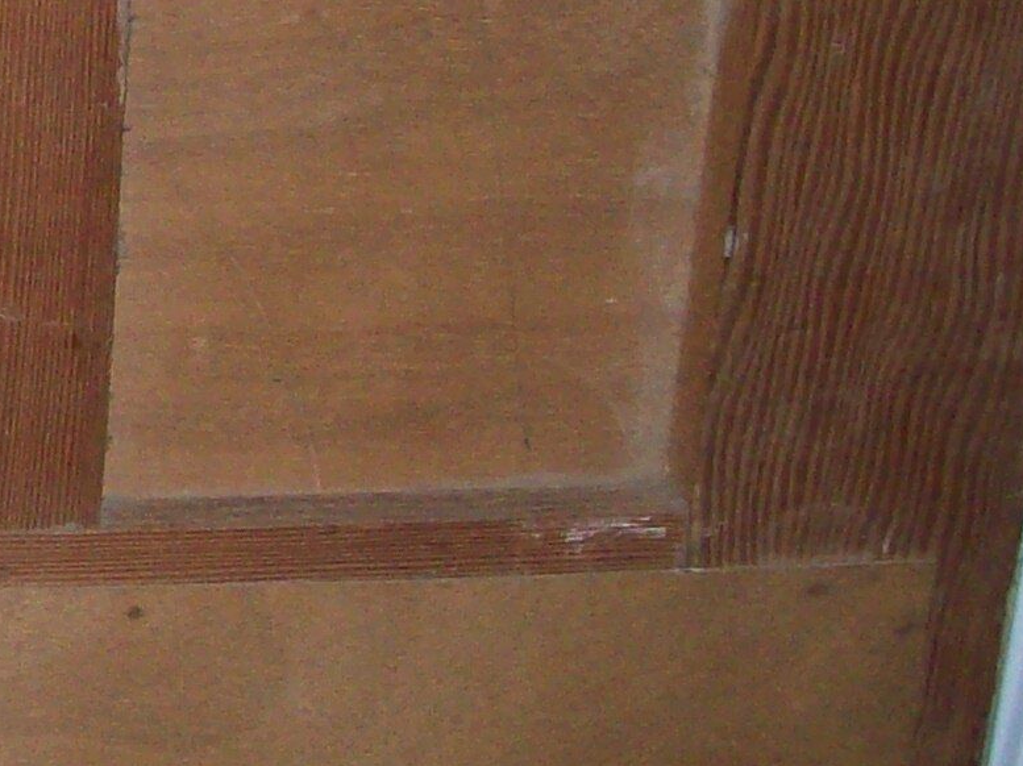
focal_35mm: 132
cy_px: 130
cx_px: -616
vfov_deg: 11.2
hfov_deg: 13.8
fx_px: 3899
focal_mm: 6
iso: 200
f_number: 2.7
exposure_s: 1/64
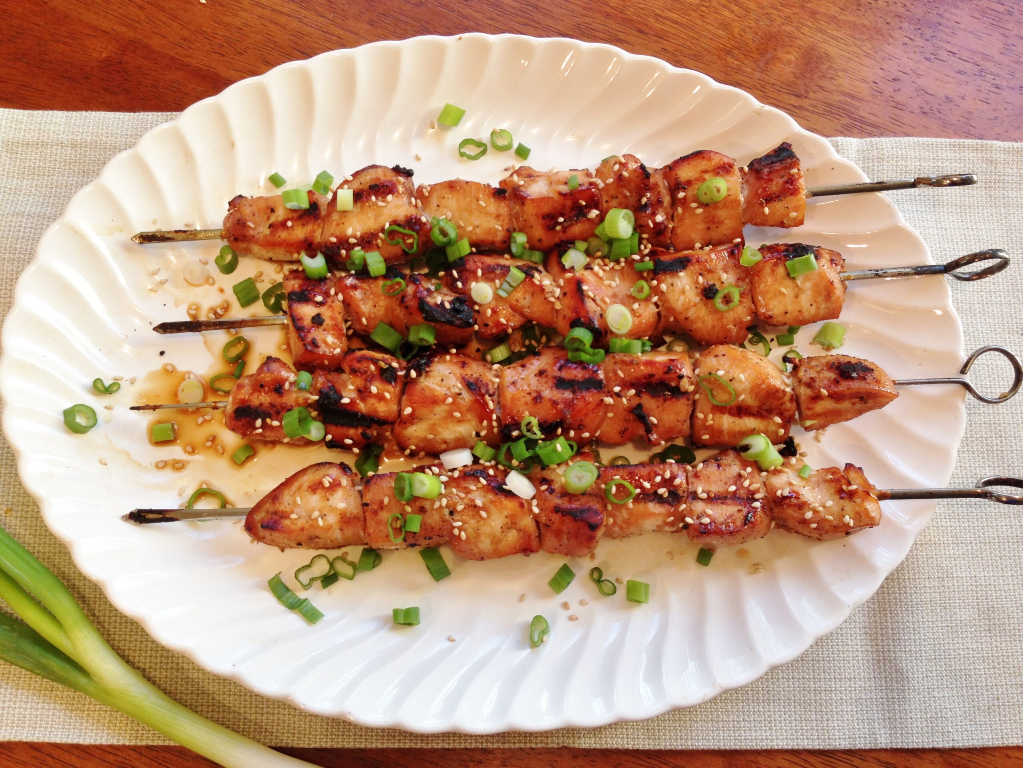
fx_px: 975
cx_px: 512
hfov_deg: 55.4
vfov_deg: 42.9
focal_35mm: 33
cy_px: 384
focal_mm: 4.12
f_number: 2.4
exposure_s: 1/20
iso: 64
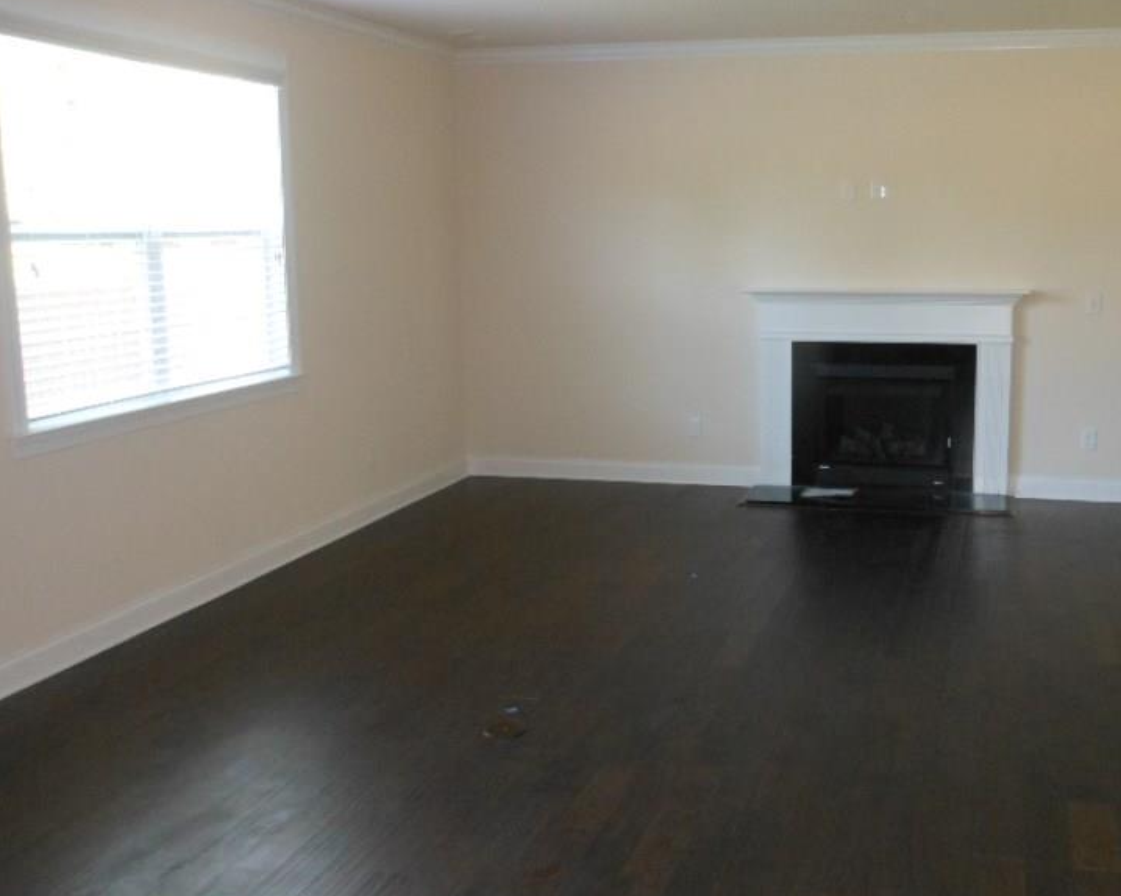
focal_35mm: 39
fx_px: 1294
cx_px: 723
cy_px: 436
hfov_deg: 46.3
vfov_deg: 38.2
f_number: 3.7
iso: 320
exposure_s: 1/25
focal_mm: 5
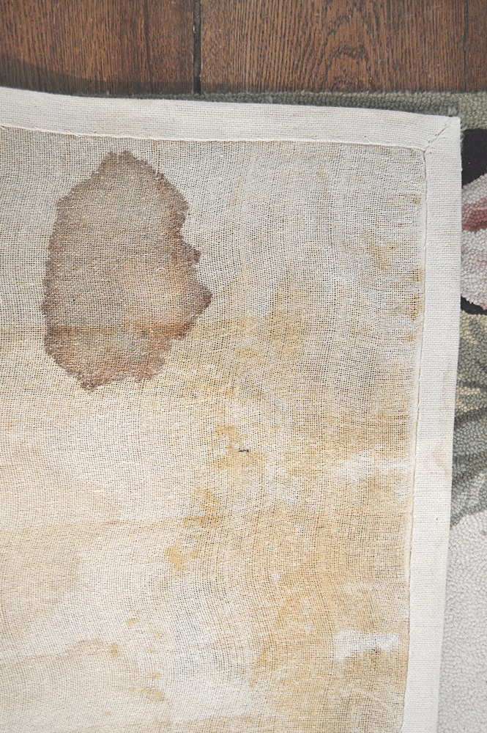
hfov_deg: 34.2
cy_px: 366
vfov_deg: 49.6
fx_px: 793
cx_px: 244
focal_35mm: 39
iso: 450
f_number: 4.2
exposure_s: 1/15
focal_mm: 26
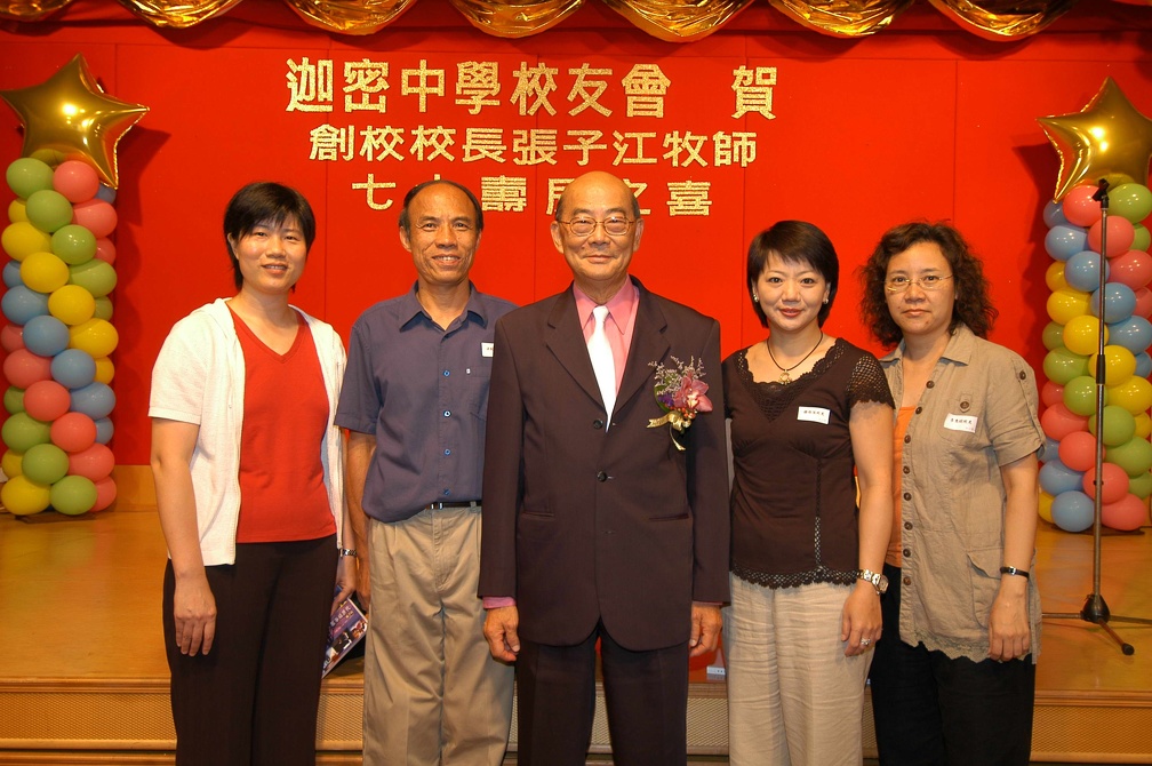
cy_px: 383
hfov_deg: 62.0
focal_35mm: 30
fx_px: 959
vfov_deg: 43.5
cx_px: 576
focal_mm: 20
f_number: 4
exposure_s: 1/60
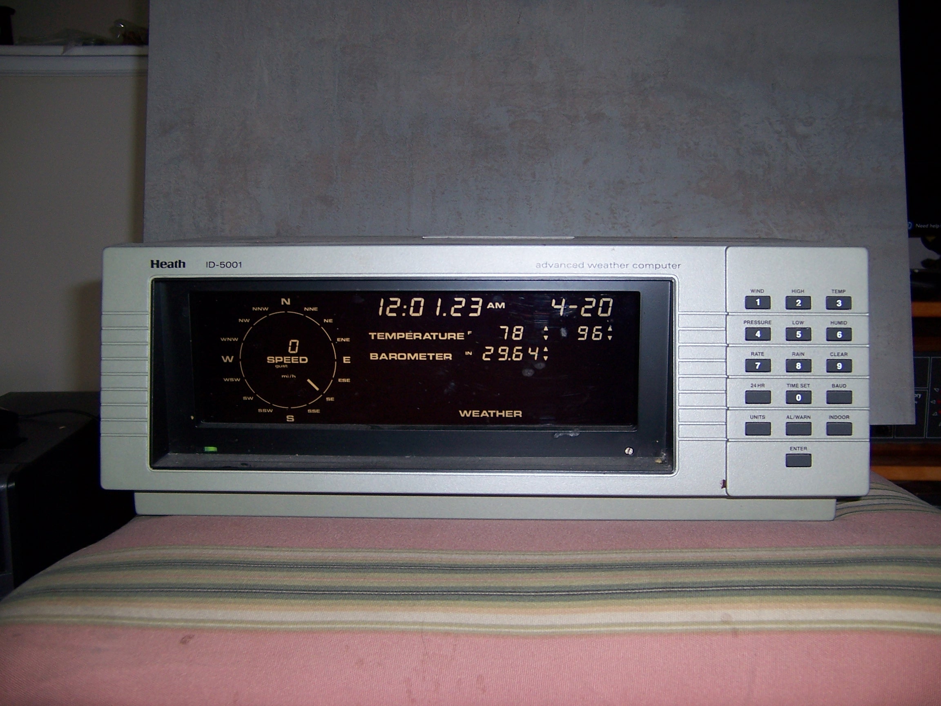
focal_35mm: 33
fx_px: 897
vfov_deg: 42.9
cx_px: 470
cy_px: 353
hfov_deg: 55.4
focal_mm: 5.5
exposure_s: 1/60
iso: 80
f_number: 2.8
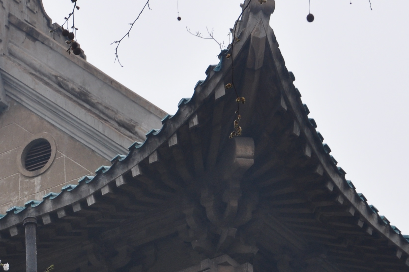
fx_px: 3759
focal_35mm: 331
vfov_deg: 4.1
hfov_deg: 6.2
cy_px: 249
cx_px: 167
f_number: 9
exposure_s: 1/200
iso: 200
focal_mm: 85
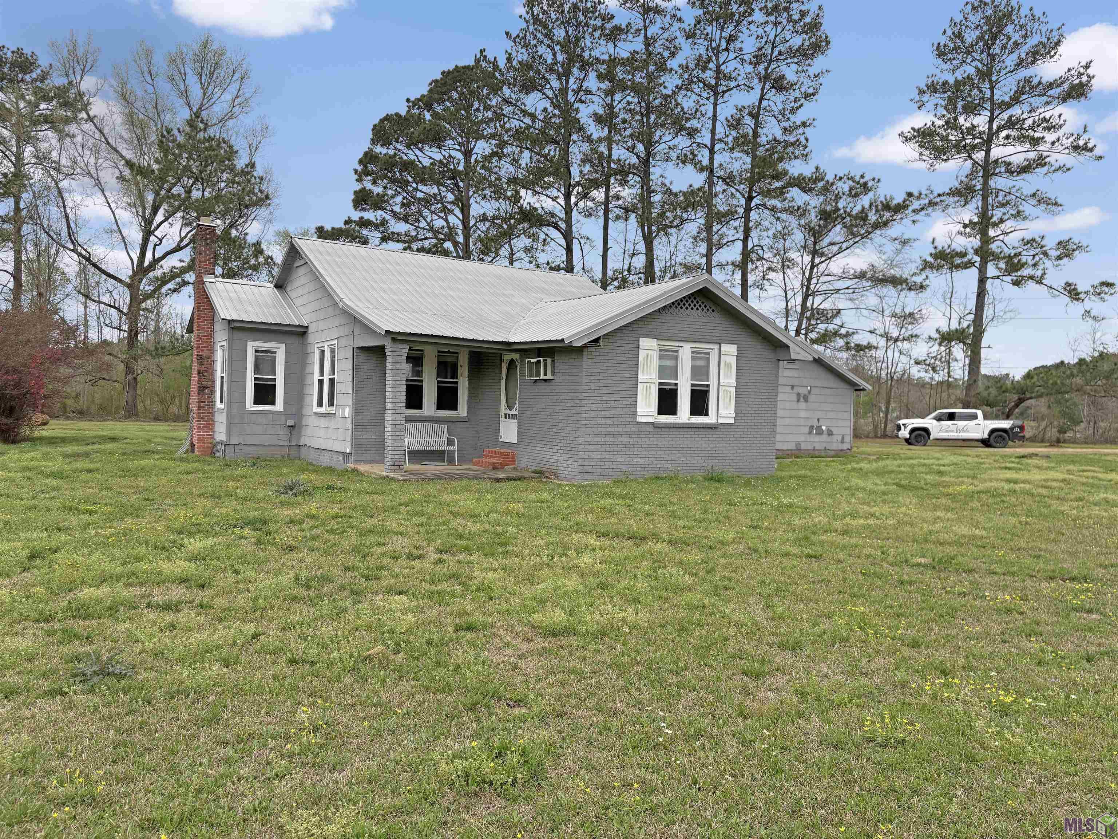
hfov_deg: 67.3
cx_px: 559
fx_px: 840
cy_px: 420
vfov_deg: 53.1
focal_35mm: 26
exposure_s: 1/873
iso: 50
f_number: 1.6
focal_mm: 5.96
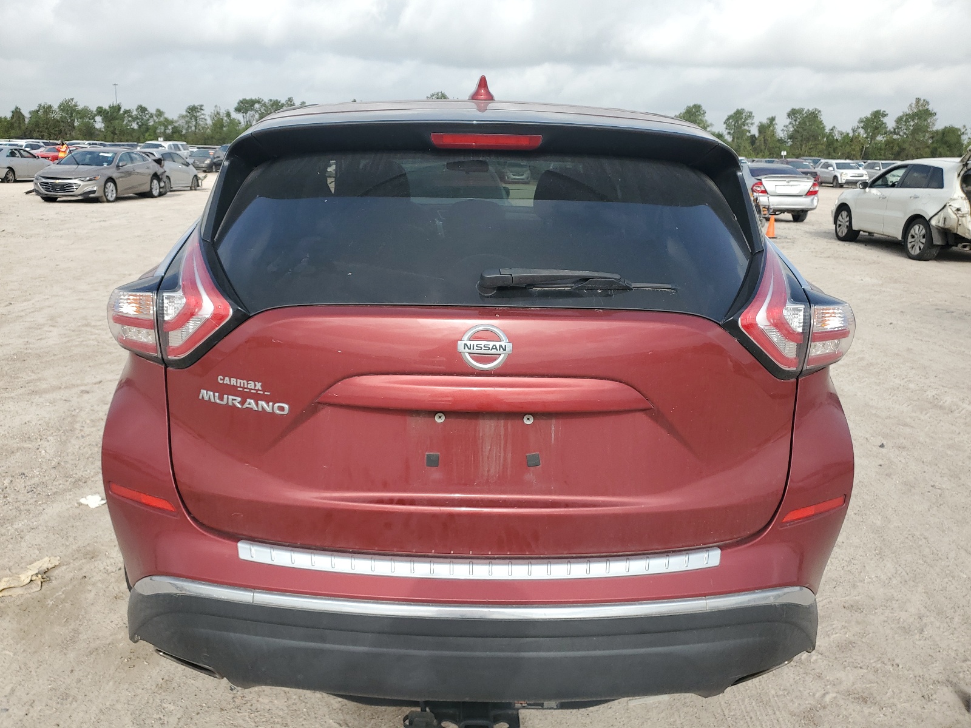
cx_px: 486
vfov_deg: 53.1
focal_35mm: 26
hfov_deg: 67.3
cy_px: 364
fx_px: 729
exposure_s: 1/2000
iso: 50
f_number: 1.5
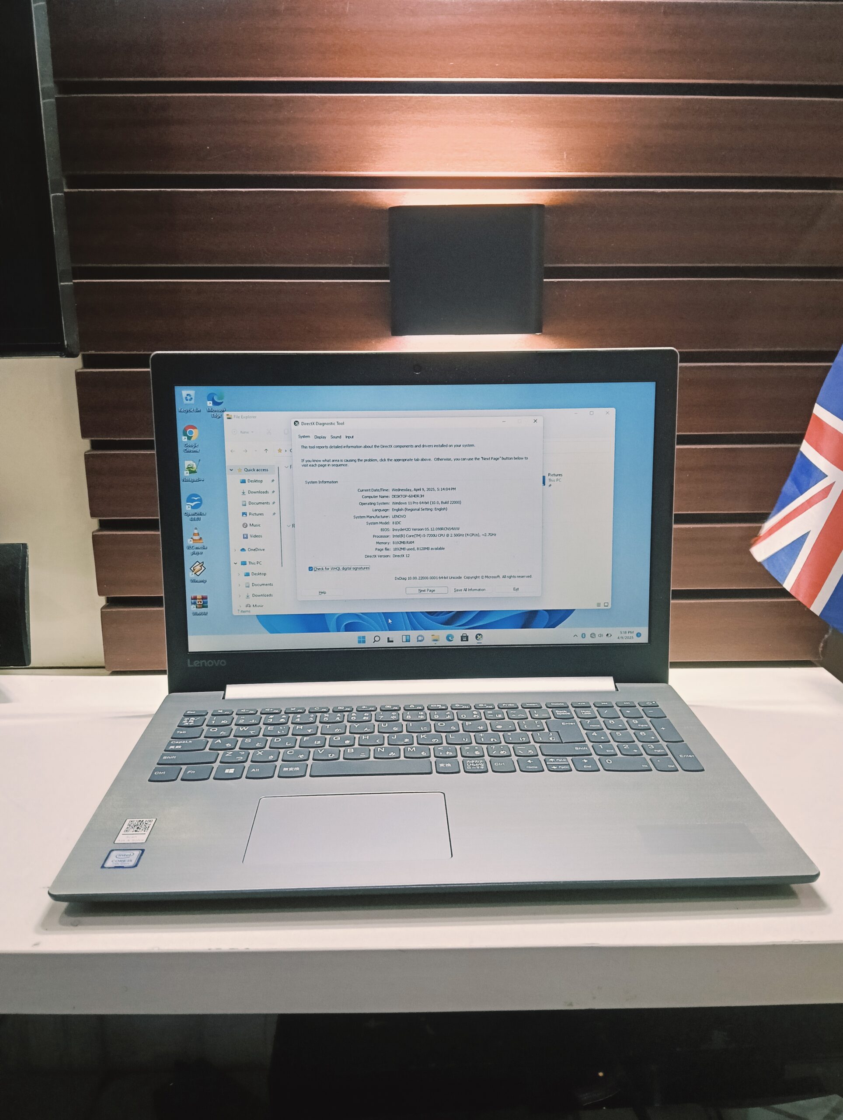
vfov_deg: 65.2
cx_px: 422
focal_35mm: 27
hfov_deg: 51.5
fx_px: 874
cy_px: 560
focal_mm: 3.98
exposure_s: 1/33.3
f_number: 1.8
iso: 640
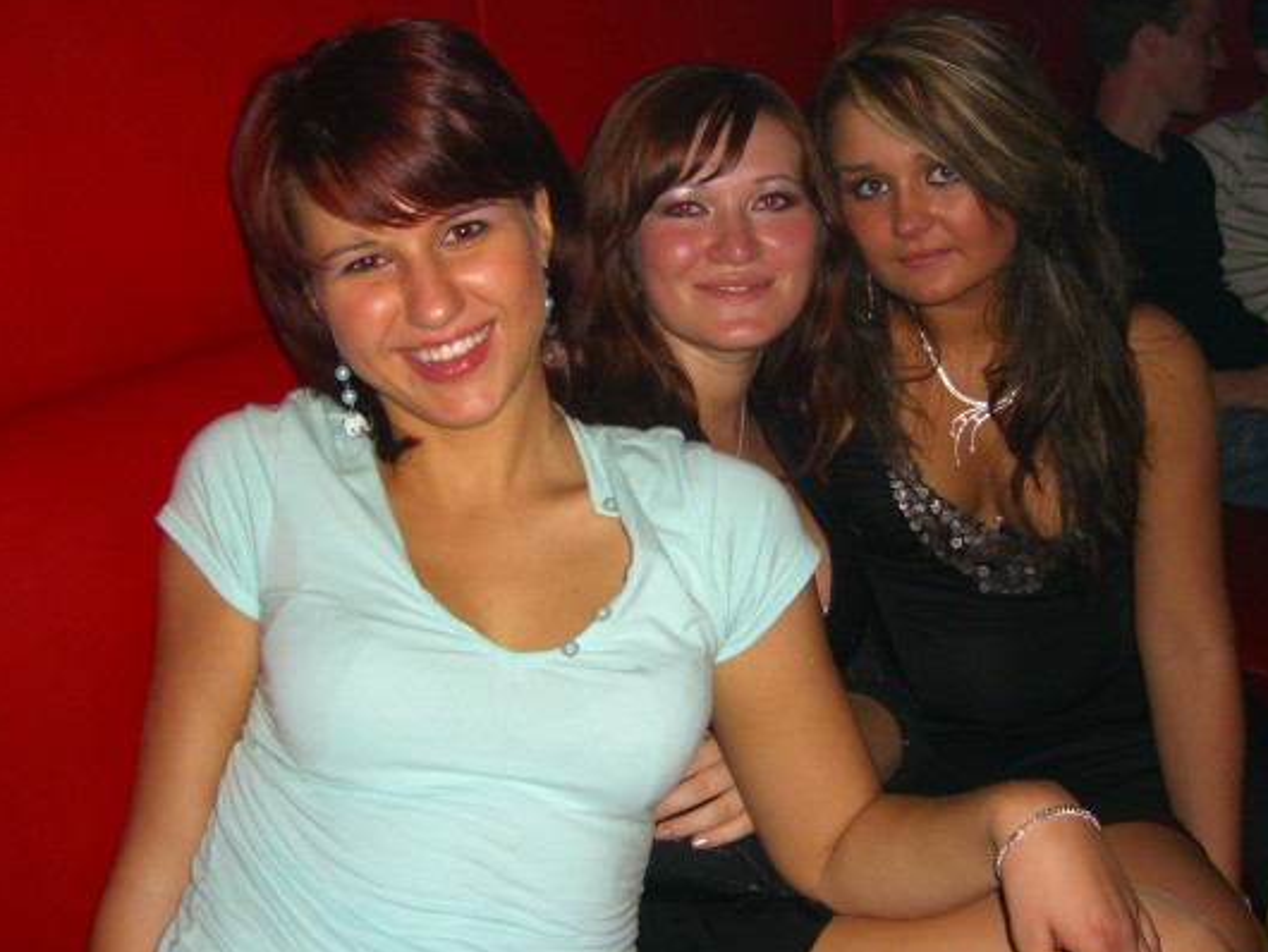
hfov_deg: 43.8
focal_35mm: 43
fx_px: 1576
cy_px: 481
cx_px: 708
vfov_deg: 33.6
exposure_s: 1/60
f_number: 2.8
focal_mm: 7.9
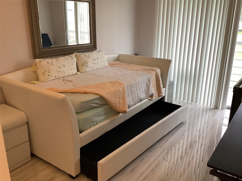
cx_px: 121
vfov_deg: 45.4
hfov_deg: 58.4
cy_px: 90
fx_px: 217
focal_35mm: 31
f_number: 2.4
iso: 200
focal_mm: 3.3
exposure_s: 1/50
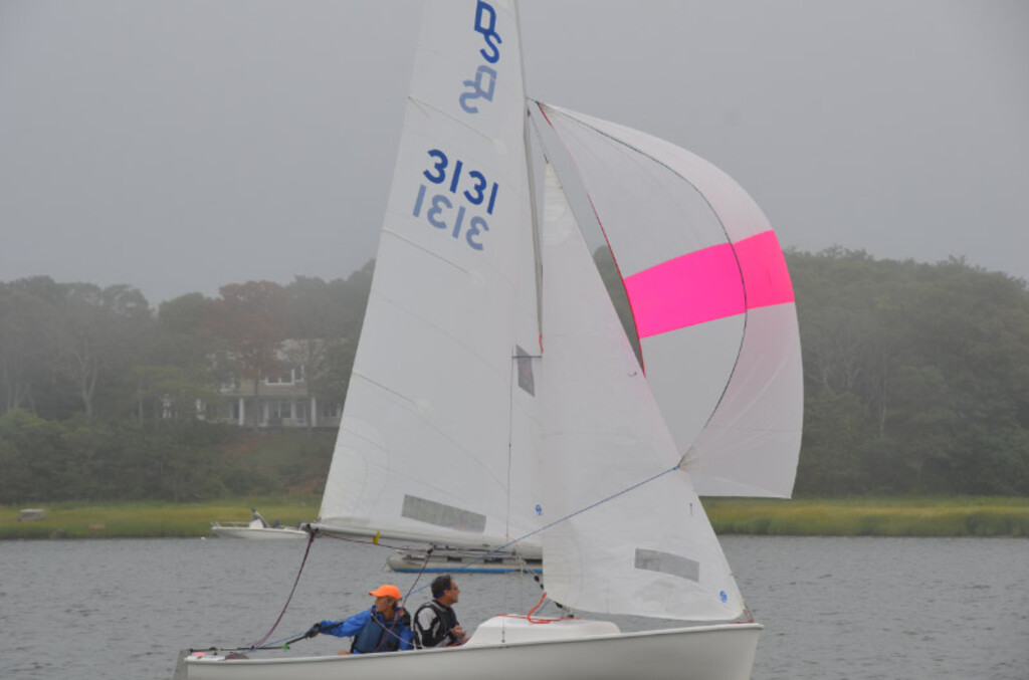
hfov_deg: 14.4
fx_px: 4062
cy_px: 340
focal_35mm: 142
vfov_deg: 9.6
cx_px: 514
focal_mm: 95
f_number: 9
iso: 100
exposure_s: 1/320
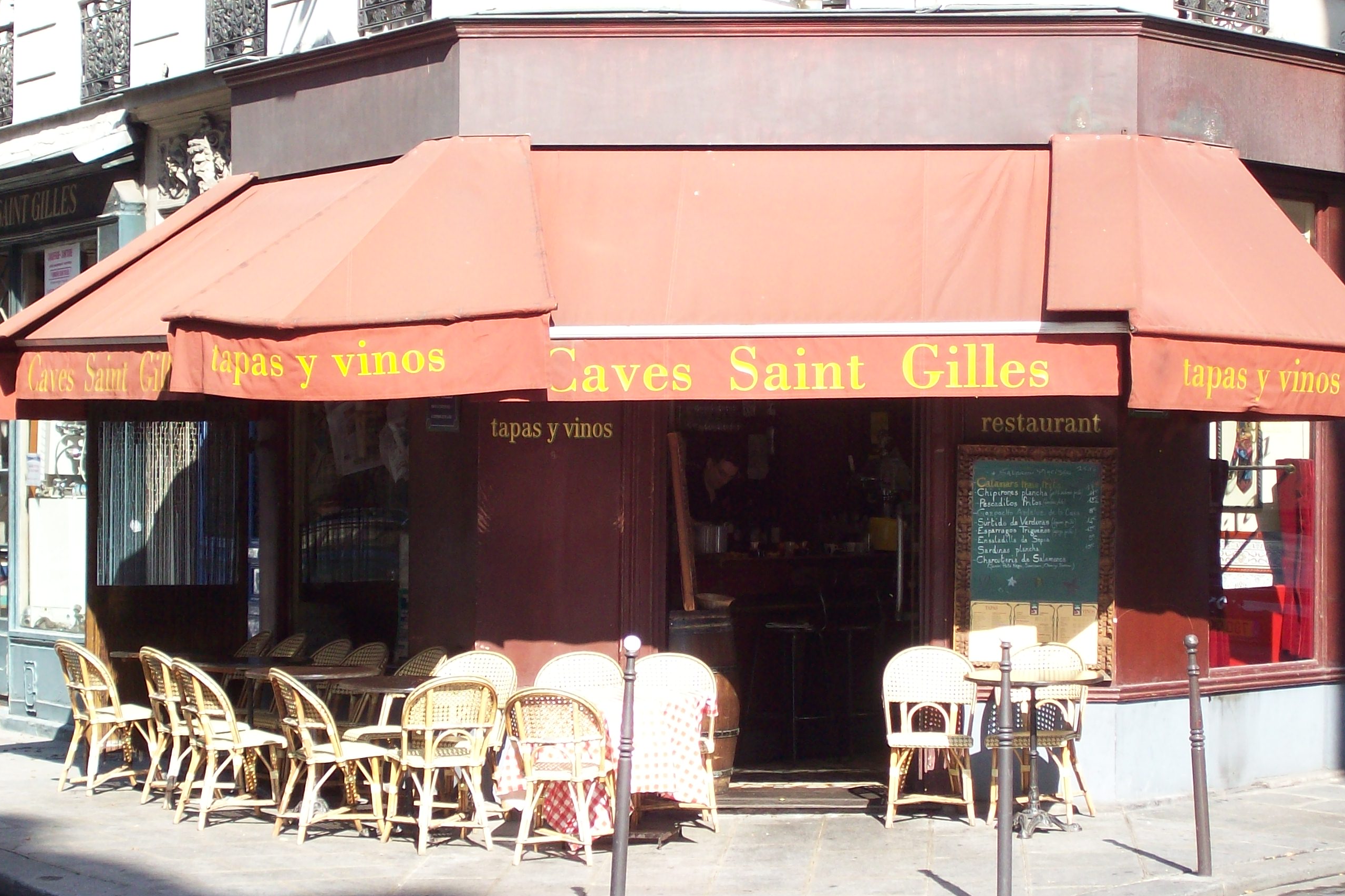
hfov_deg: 18.9
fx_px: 4035
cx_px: 665
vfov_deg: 12.7
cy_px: 450
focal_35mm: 108
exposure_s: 1/181
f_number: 4.3
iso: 80
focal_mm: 14.3
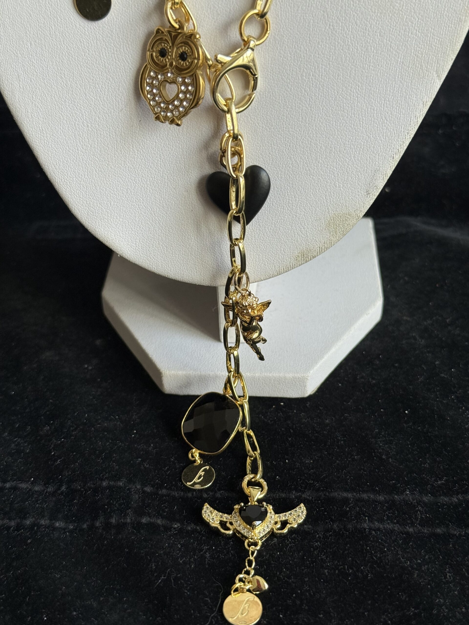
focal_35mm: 48
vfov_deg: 39.7
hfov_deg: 30.3
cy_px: 312
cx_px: 234
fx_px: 867
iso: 100
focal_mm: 6.76
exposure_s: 1/115
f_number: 1.78
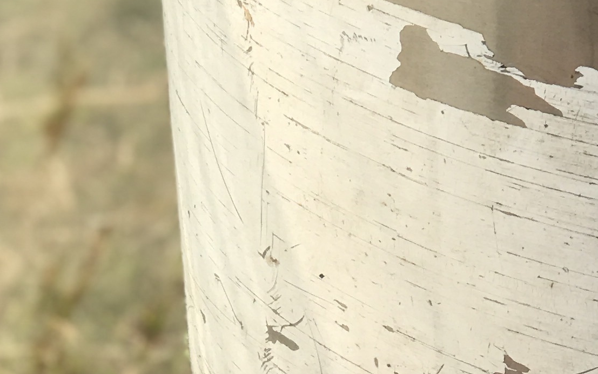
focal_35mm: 220
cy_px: 455
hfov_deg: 9.5
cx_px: 323
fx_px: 3586
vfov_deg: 5.9
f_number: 2.8
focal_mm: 6.6
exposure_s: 1/329
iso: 20
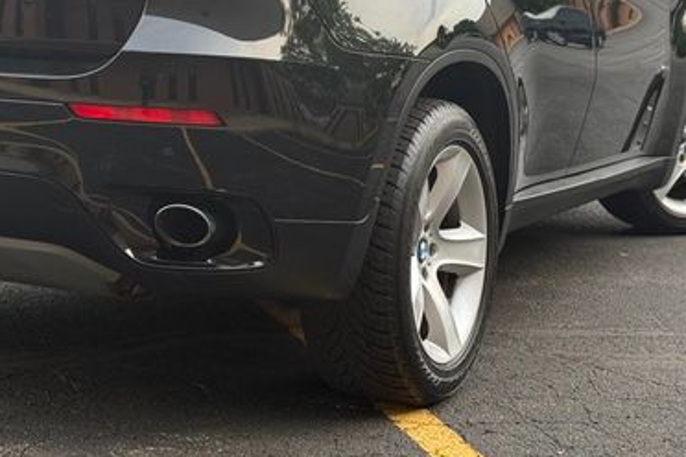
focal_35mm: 86
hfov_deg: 23.5
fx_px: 1639
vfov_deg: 15.6
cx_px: 201
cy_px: 22
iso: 64
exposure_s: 1/121
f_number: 1.78
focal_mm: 6.76
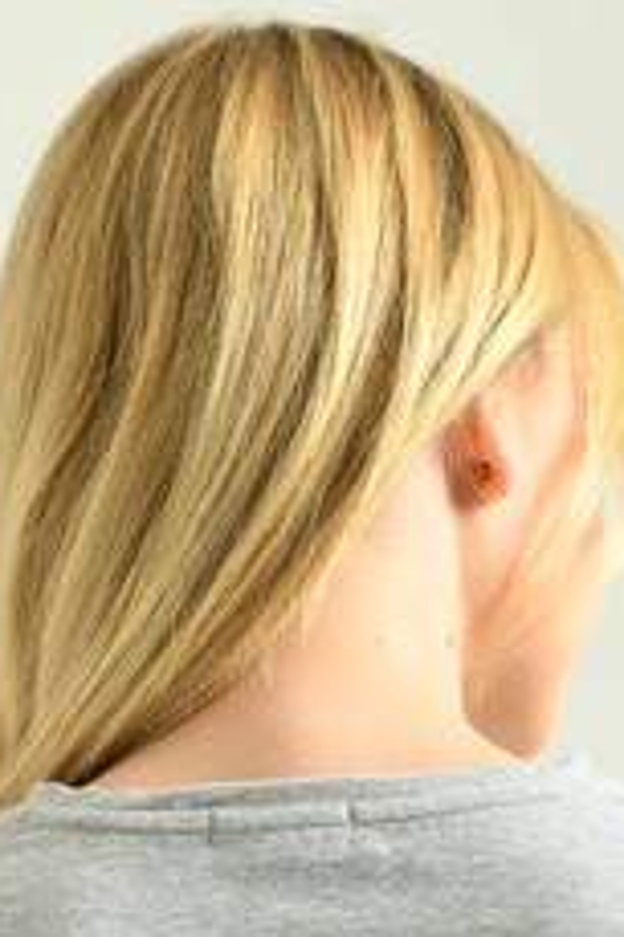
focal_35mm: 300
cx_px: 514
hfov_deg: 4.6
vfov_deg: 6.8
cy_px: 1393
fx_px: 7811
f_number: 5.6
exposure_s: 1/160
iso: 125
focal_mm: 92
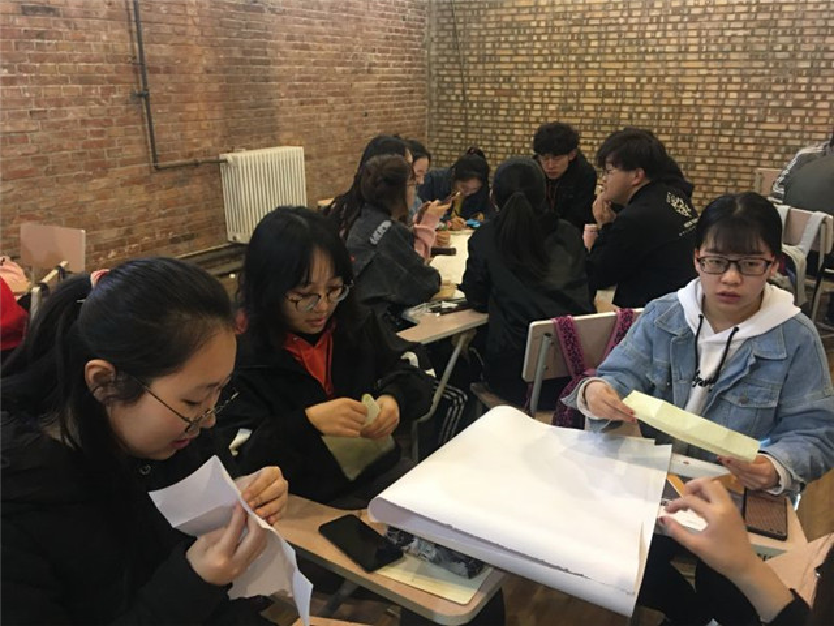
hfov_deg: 61.7
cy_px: 313
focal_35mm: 29
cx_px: 417
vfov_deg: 48.2
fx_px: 699
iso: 100
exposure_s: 1/10
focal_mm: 4.15
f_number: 2.2
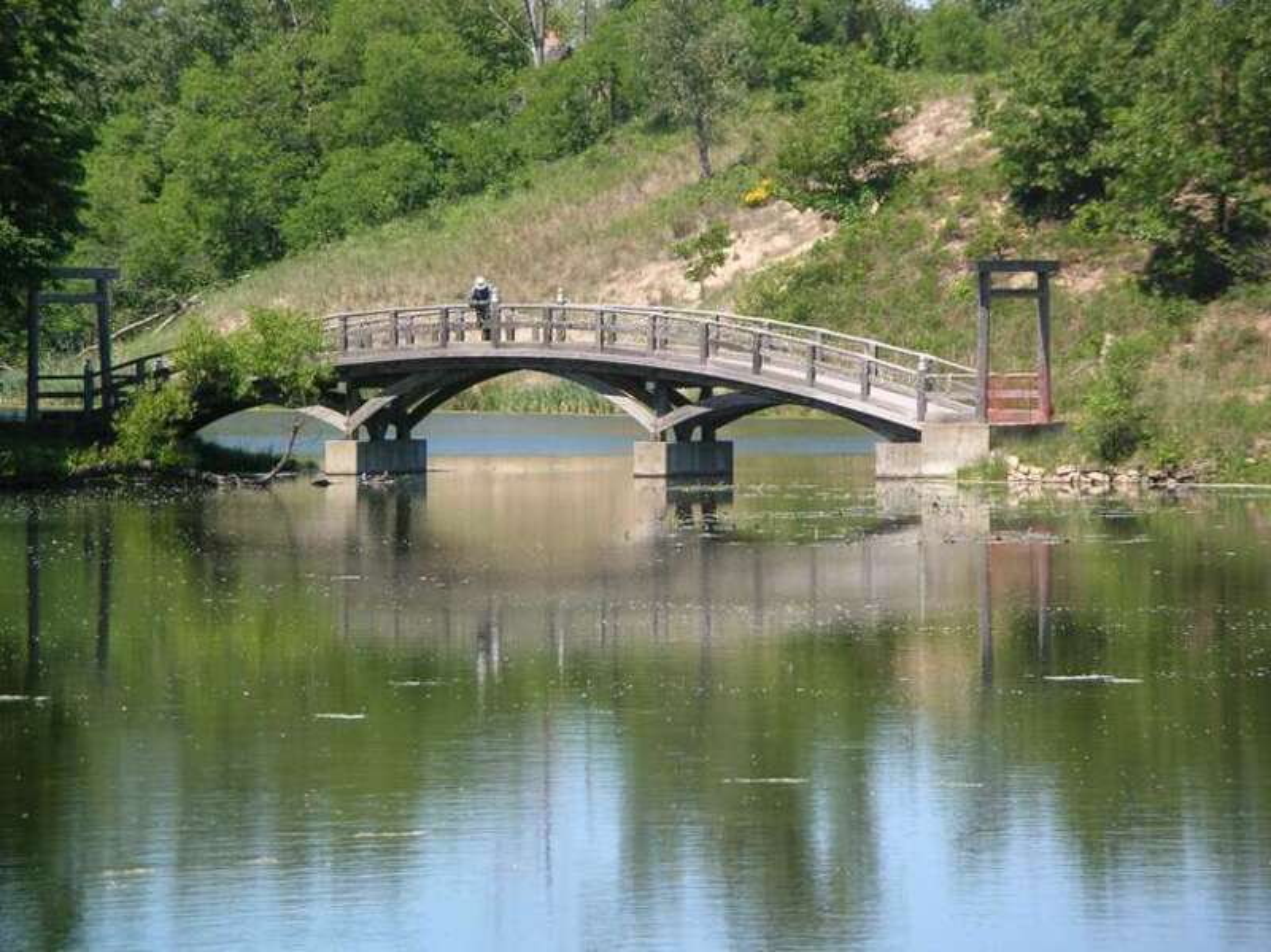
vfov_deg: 6.3
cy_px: 476
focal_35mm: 235
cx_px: 636
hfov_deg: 8.4
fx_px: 8623
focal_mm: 38.8
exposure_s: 1/356
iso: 50
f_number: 4.1
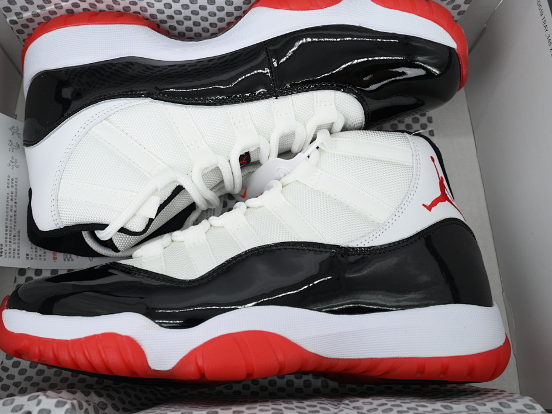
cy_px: 206
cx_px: 239
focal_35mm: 34
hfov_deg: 54.4
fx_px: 535
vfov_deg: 42.3
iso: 400
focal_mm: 30.5
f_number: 10
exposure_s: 1/100
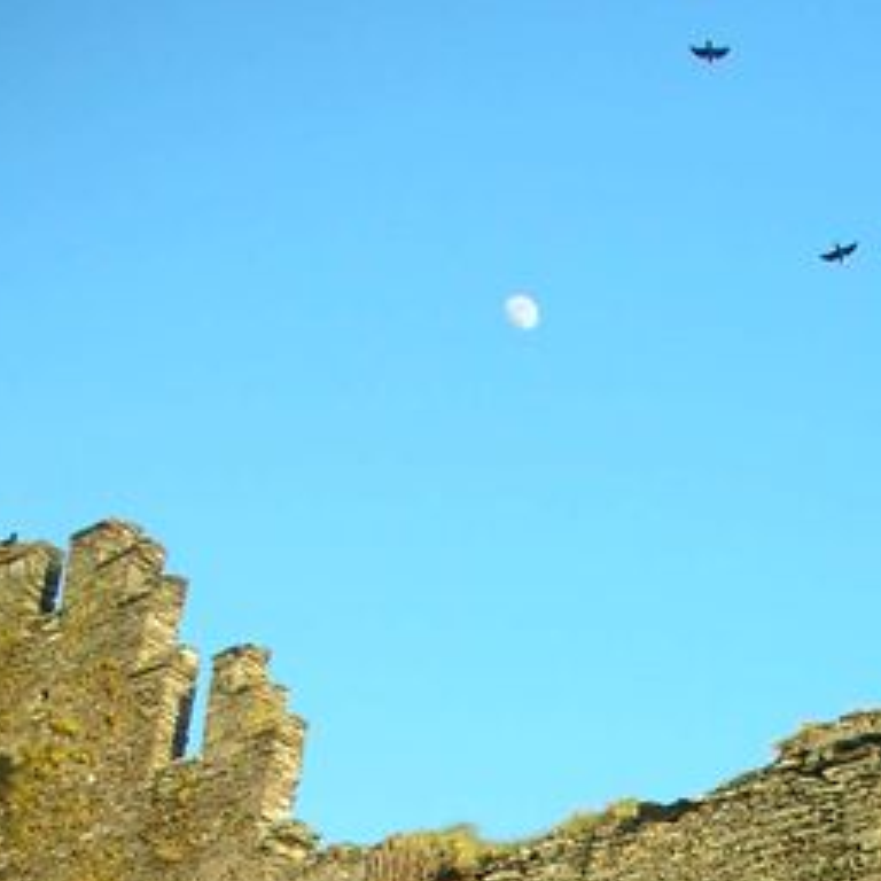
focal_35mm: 127
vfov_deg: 13.0
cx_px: 977
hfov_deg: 13.5
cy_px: 1318
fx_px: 3657
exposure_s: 1/145
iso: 50
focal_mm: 7.7
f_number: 3.5
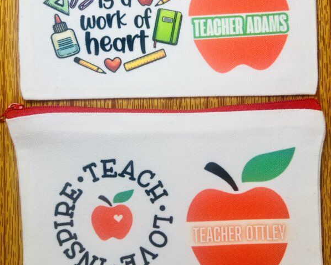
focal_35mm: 34
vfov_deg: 43.1
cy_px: 103
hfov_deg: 52.8
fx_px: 333
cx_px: 165
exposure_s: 1/120
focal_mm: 5.7
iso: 50
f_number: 1.5
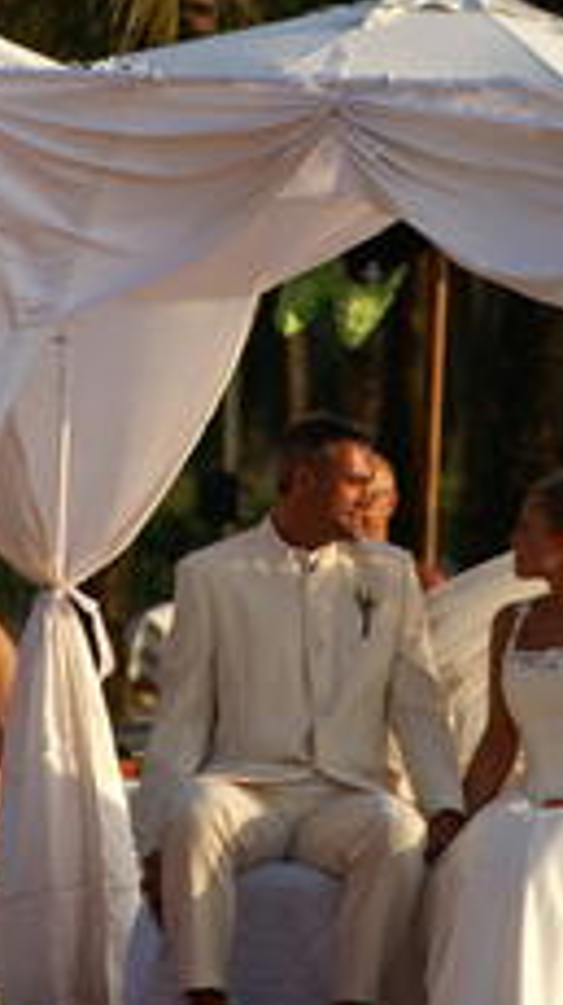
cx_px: 131
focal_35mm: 1310
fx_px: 34844
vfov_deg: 1.7
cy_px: 17
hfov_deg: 0.9
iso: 200
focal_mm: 300
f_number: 5.6
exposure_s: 1/800
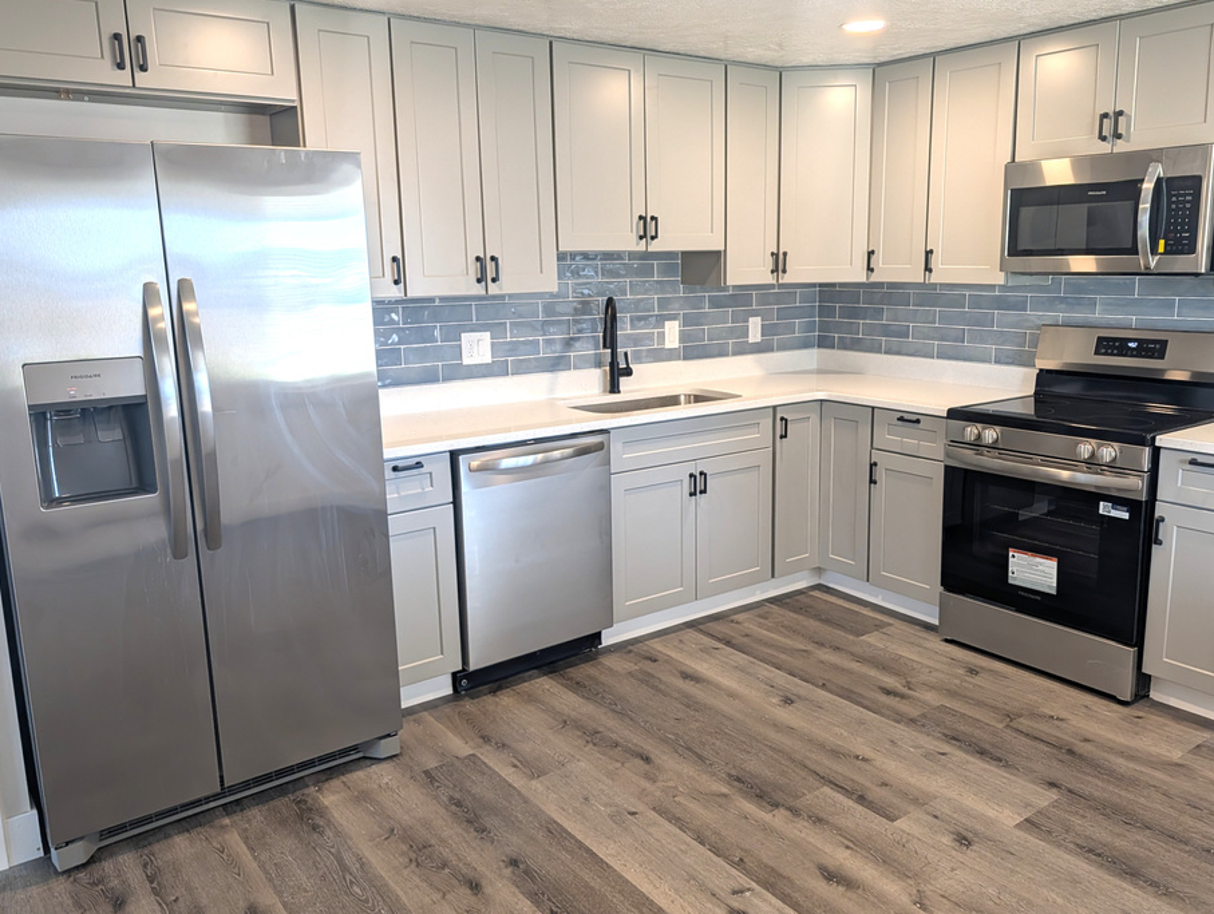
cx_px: 663
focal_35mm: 27
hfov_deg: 65.1
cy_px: 426
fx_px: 948
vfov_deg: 51.4
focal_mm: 6.9
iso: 23
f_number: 1.68
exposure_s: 1/120
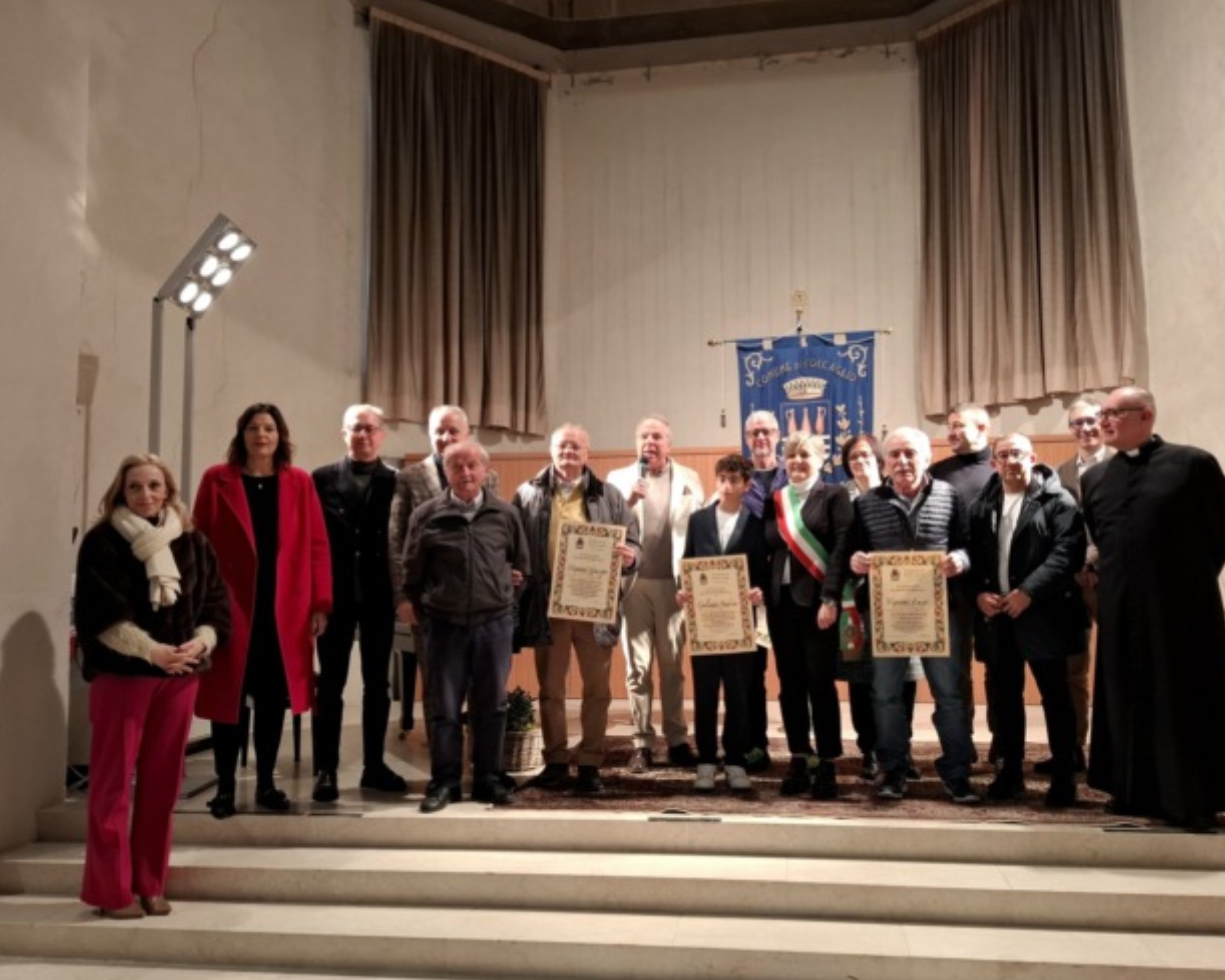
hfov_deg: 68.1
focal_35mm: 25
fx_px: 907
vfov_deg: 56.8
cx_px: 642
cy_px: 505
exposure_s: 1/50
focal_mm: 5.54
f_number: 1.8
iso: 50
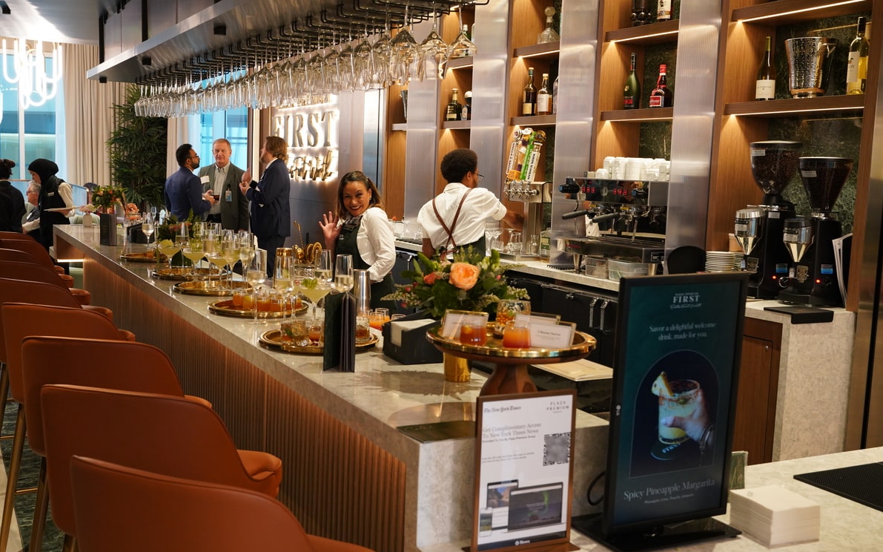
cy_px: 272
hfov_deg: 55.3
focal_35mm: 35
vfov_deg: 36.3
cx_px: 440
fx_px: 842
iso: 1600
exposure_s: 1/40
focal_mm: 34
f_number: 6.3
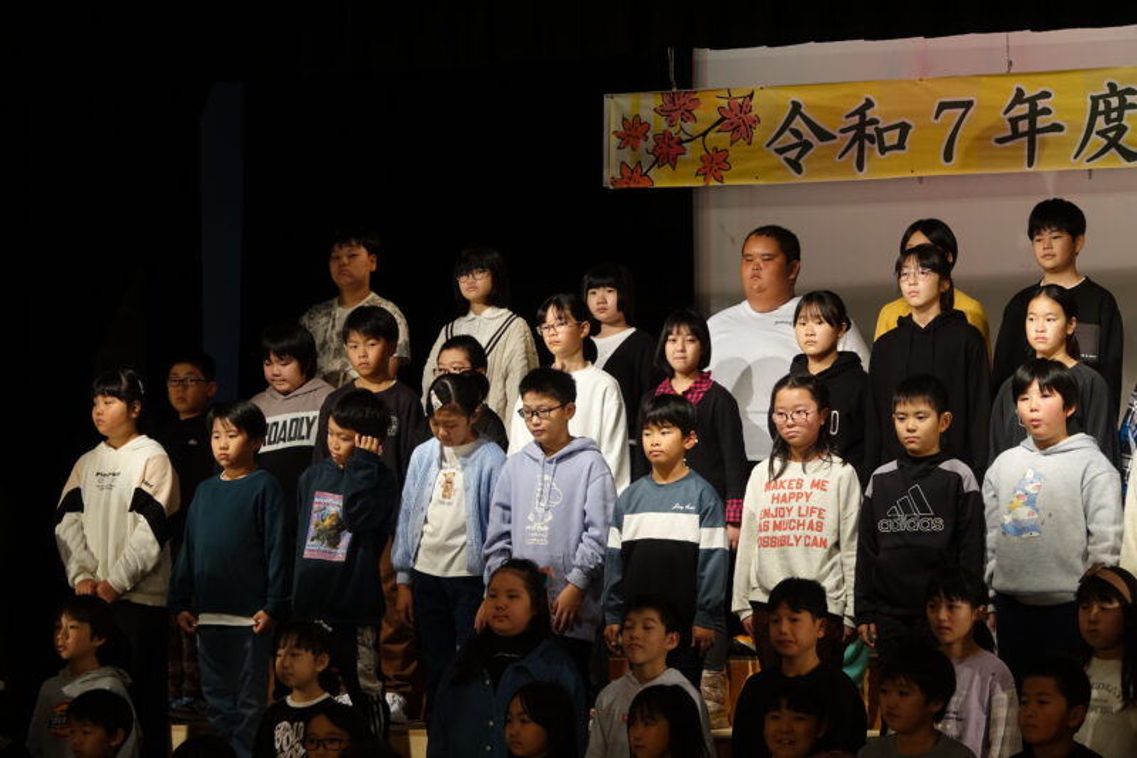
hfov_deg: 16.1
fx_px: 4010
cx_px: 568
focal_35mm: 127
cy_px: 379
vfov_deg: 10.8
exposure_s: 1/80
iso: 500
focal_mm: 46.41
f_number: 4
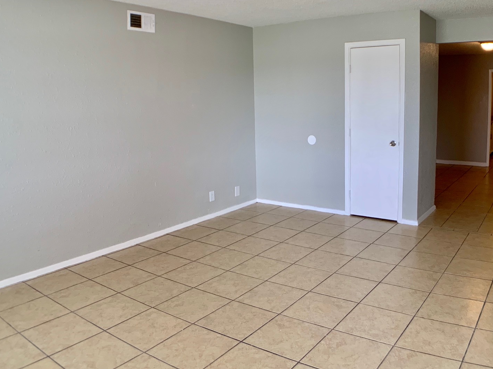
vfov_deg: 38.6
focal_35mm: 37
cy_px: 158
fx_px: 527
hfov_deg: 49.7
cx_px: 303
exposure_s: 1/121
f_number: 1.8
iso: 80
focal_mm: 4.25
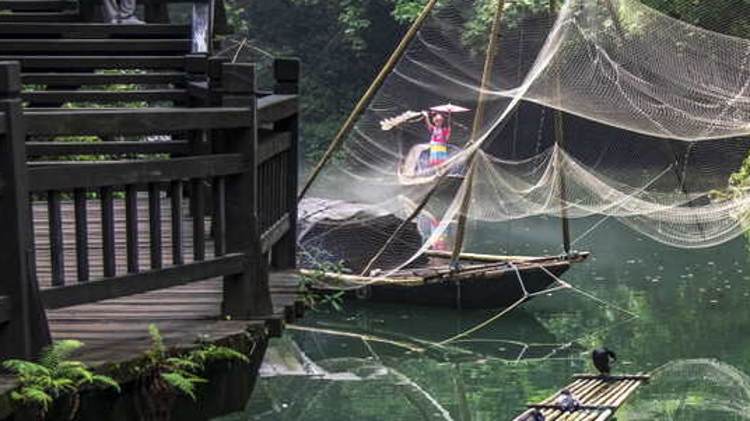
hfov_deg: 17.2
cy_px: 286
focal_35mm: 122
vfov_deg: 9.9
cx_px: 719
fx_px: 2425
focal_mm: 34.5
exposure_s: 1/340
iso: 500
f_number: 4.3
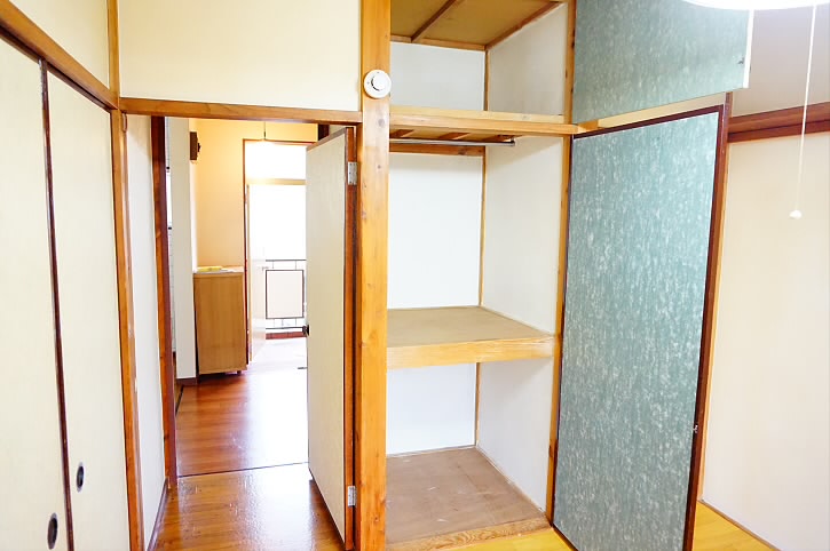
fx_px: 553
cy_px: 276
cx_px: 415
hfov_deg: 73.8
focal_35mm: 24
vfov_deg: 53.0
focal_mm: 16
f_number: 3.5
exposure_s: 1/160
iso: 3200
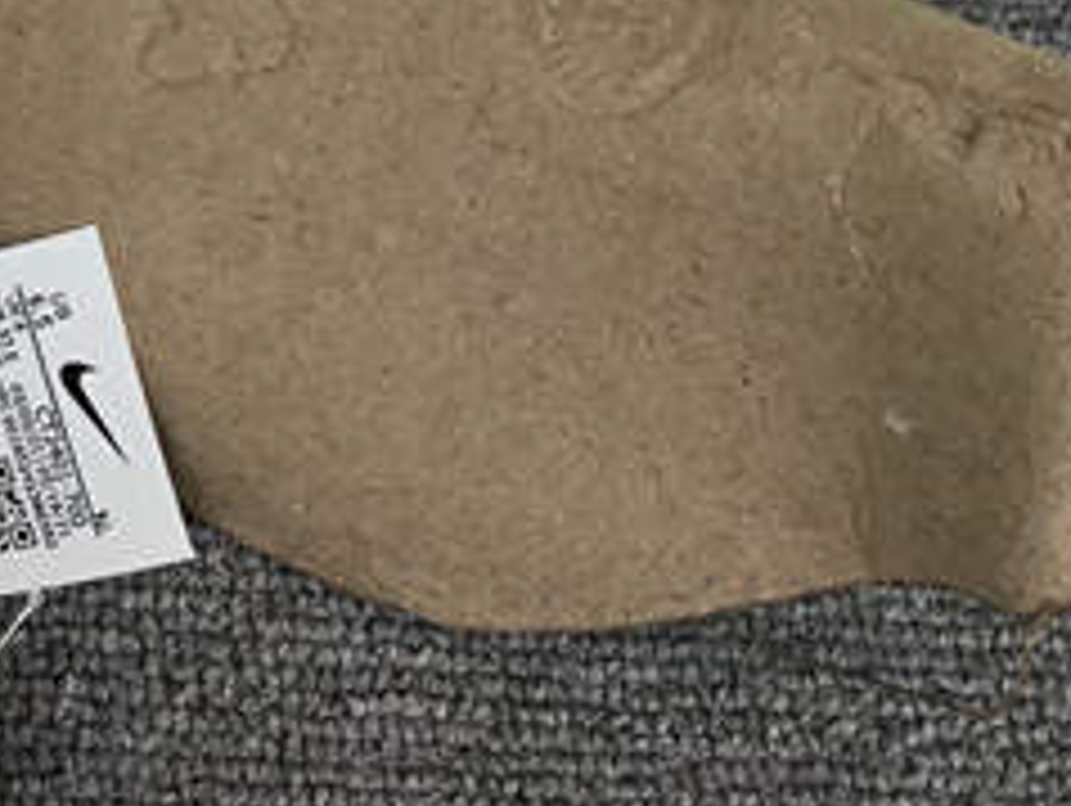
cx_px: -436
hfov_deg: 15.7
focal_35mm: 117
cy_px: 115
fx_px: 3624
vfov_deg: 12.6
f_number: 2.4
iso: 25
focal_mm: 3.3
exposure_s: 1/455
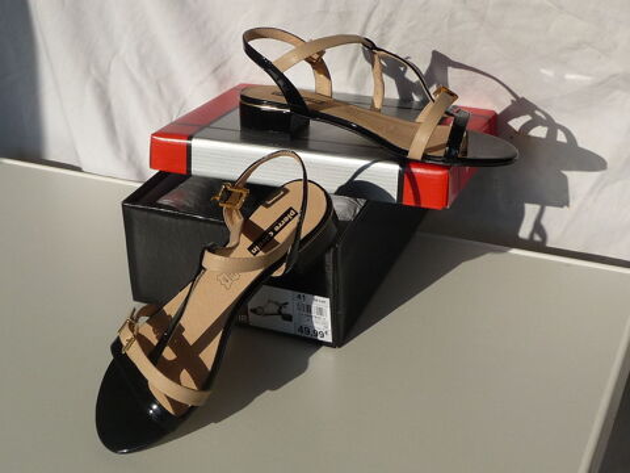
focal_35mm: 64
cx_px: 315
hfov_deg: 30.3
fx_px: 1165
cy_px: 236
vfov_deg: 22.9
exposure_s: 1/400
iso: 100
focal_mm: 6.3
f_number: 9
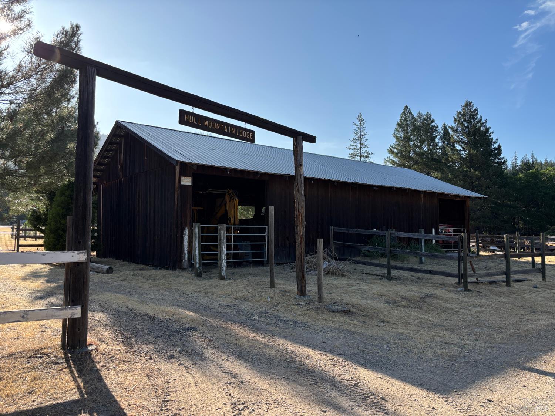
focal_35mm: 26
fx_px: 417
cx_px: 278
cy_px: 208
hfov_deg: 67.3
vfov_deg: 53.1
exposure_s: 1/2242
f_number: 1.6
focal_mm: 5.96
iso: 50
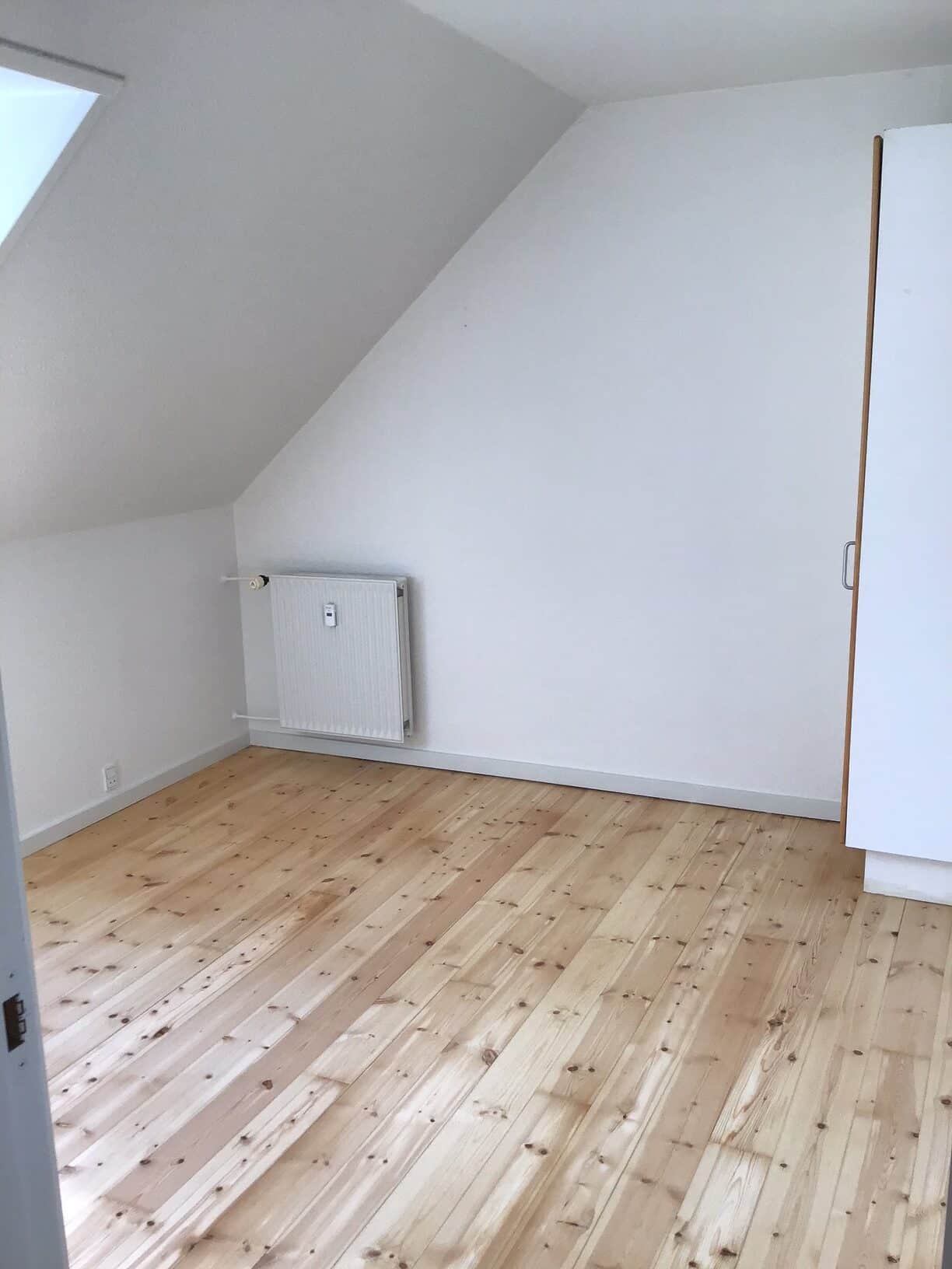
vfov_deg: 58.4
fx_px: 1137
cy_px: 634
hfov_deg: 45.4
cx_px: 476
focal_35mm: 31
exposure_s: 1/100
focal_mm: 3.3
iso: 40
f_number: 2.4
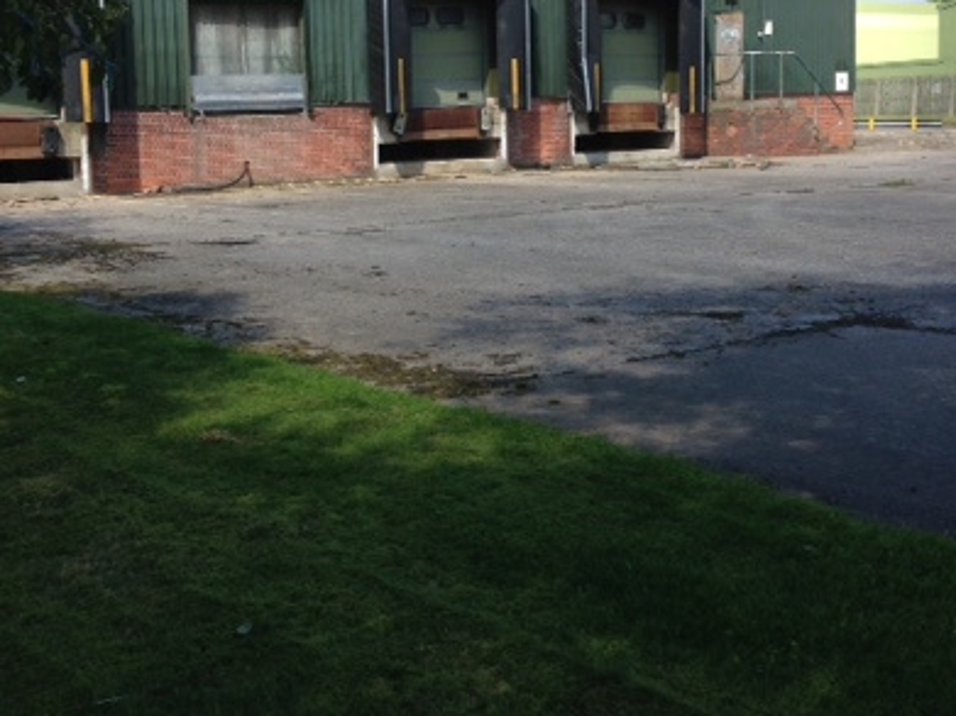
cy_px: 210
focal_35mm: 54
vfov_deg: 26.8
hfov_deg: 35.6
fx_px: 1491
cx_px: 469
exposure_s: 1/602
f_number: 2.4
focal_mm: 4.12
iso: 50
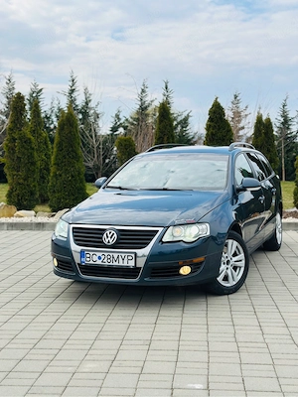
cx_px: 149
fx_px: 551
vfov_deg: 39.7
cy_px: 198
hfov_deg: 30.3
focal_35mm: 48
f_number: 1.78
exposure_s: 1/3155
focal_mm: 6.86
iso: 100
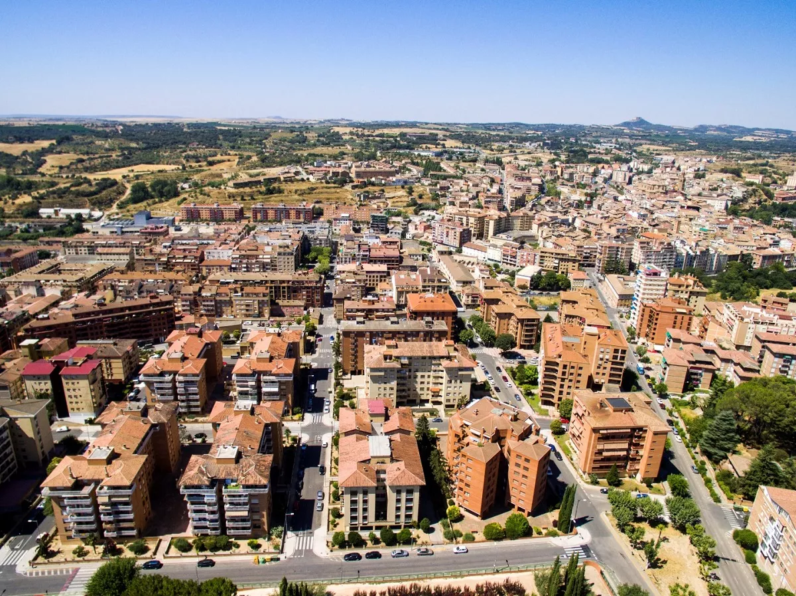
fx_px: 460
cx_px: 398
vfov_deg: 65.9
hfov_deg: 81.8
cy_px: 298
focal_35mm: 20
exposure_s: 1/1900
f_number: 2.8
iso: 100
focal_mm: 3.61
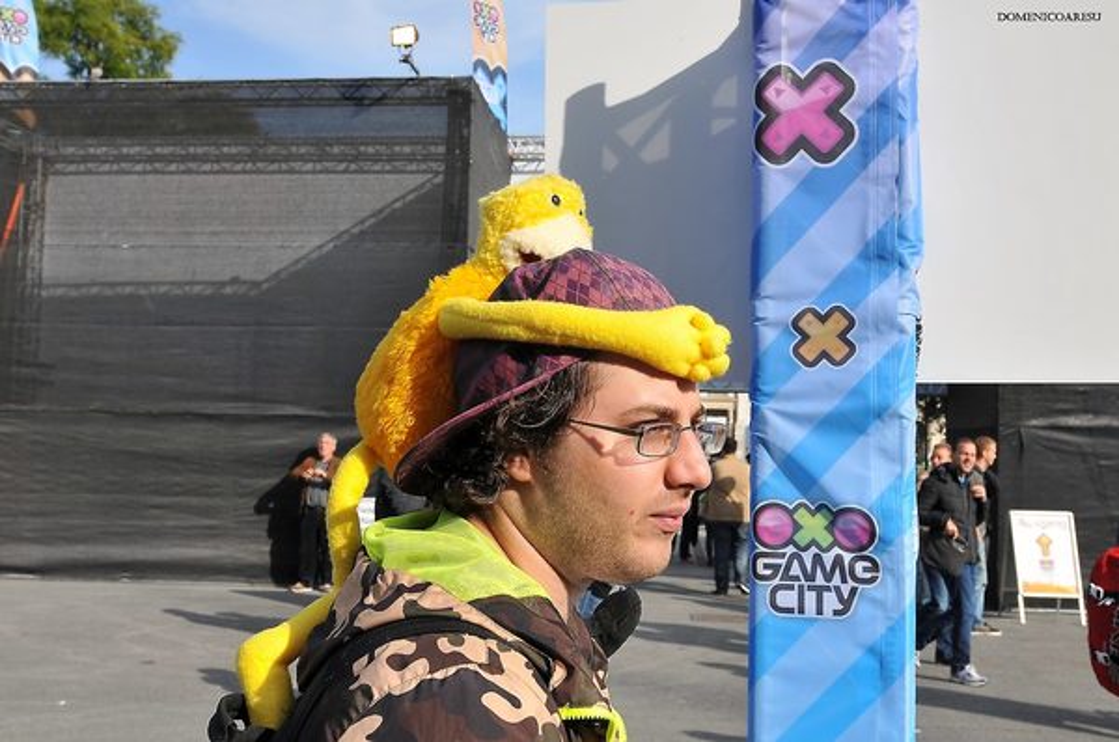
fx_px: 1117
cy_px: 371
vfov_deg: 36.8
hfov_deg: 53.2
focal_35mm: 36
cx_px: 560
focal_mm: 24
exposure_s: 1/400
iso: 200
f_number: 10
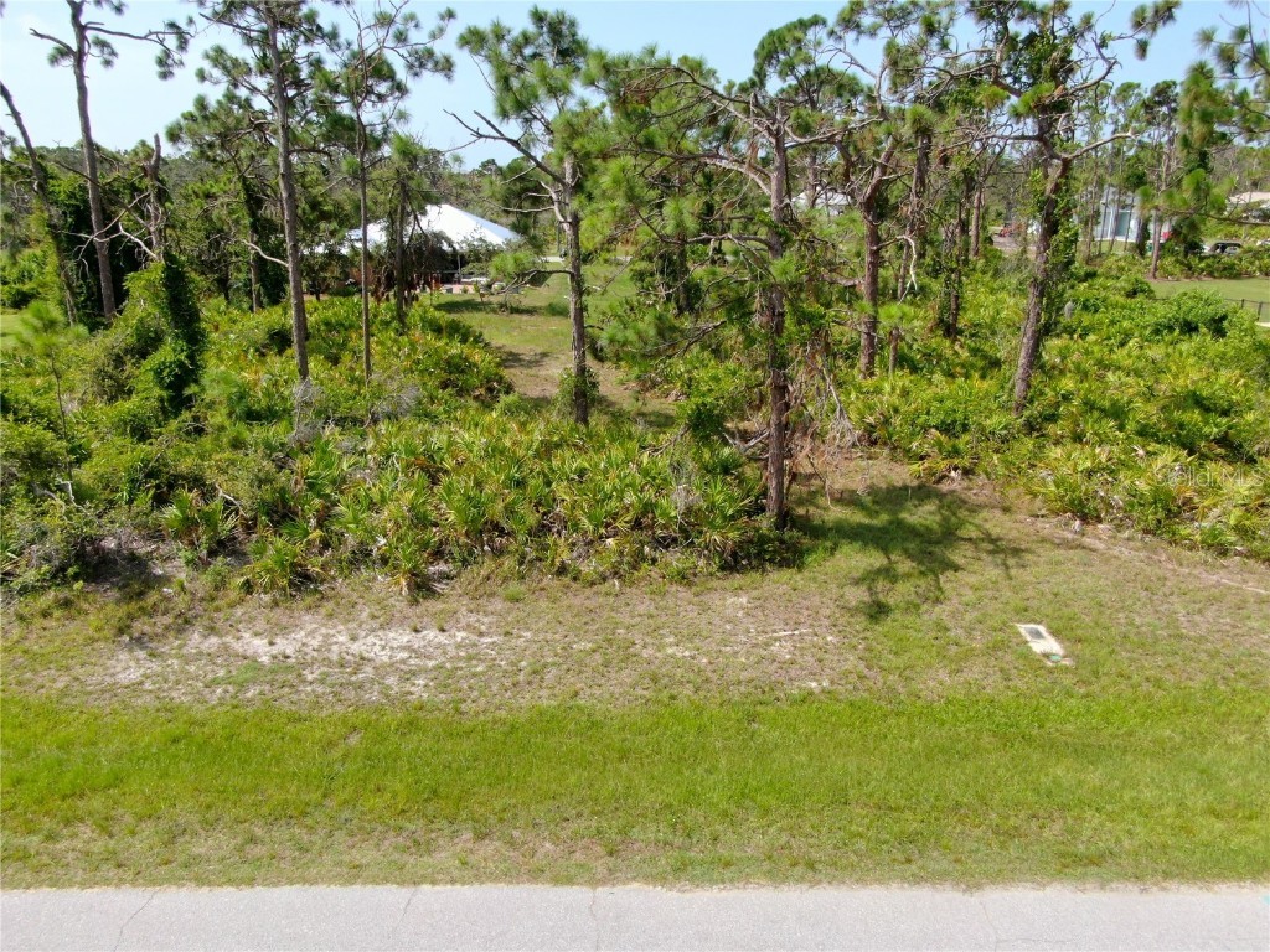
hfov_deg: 71.6
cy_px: 476
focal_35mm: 24
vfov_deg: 56.8
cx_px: 635
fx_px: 881
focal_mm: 4.39
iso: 100
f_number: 2.8
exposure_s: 1/800
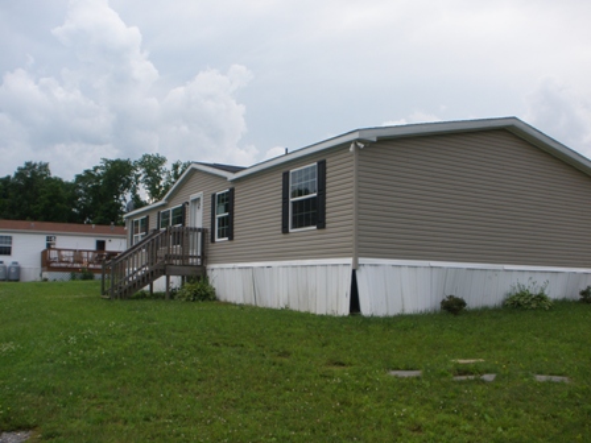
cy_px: 222
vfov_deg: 39.7
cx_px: 296
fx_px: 615
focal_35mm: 36
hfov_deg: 51.4
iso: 80
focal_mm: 6.3
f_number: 5.6
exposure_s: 1/250
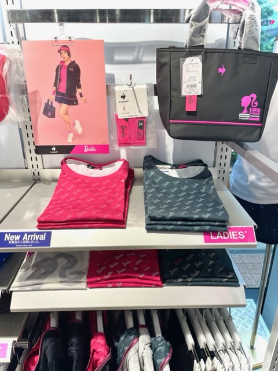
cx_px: 139
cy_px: 186
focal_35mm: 26
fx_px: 278
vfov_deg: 67.3
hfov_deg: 53.1
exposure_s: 1/121
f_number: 1.6
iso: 64
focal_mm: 4.2
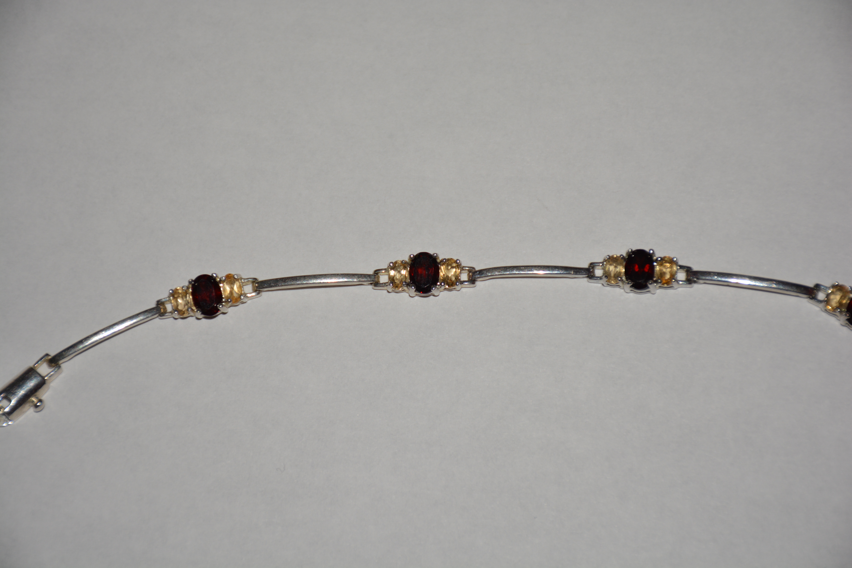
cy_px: 284
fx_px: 3372
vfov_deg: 9.6
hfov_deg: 14.4
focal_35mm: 142
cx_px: 426
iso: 200
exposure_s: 1/125
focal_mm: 95
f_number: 5.6
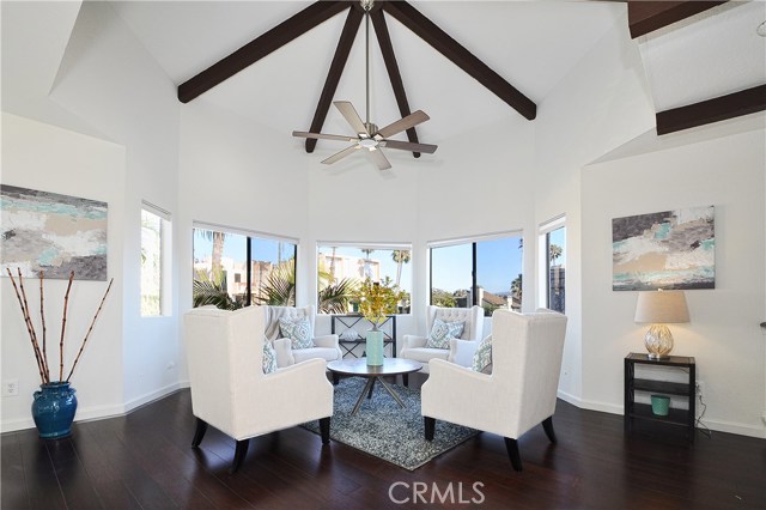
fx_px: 319
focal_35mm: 15
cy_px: 255
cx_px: 383
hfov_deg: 100.4
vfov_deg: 77.3
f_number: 9
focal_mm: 10
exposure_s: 1/20
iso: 200
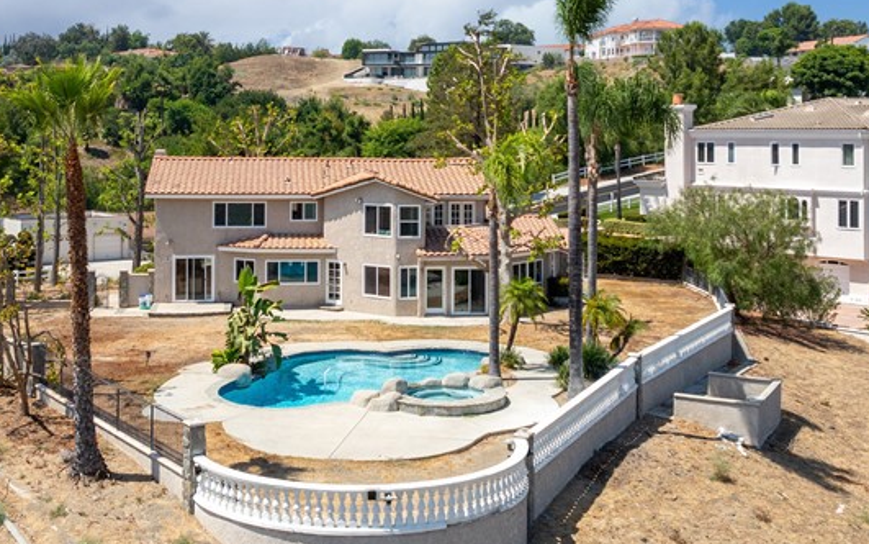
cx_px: 370
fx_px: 1161
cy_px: 108
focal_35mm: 49
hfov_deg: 40.9
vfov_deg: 25.9
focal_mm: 12.29
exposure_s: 1/640
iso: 100
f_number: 2.8
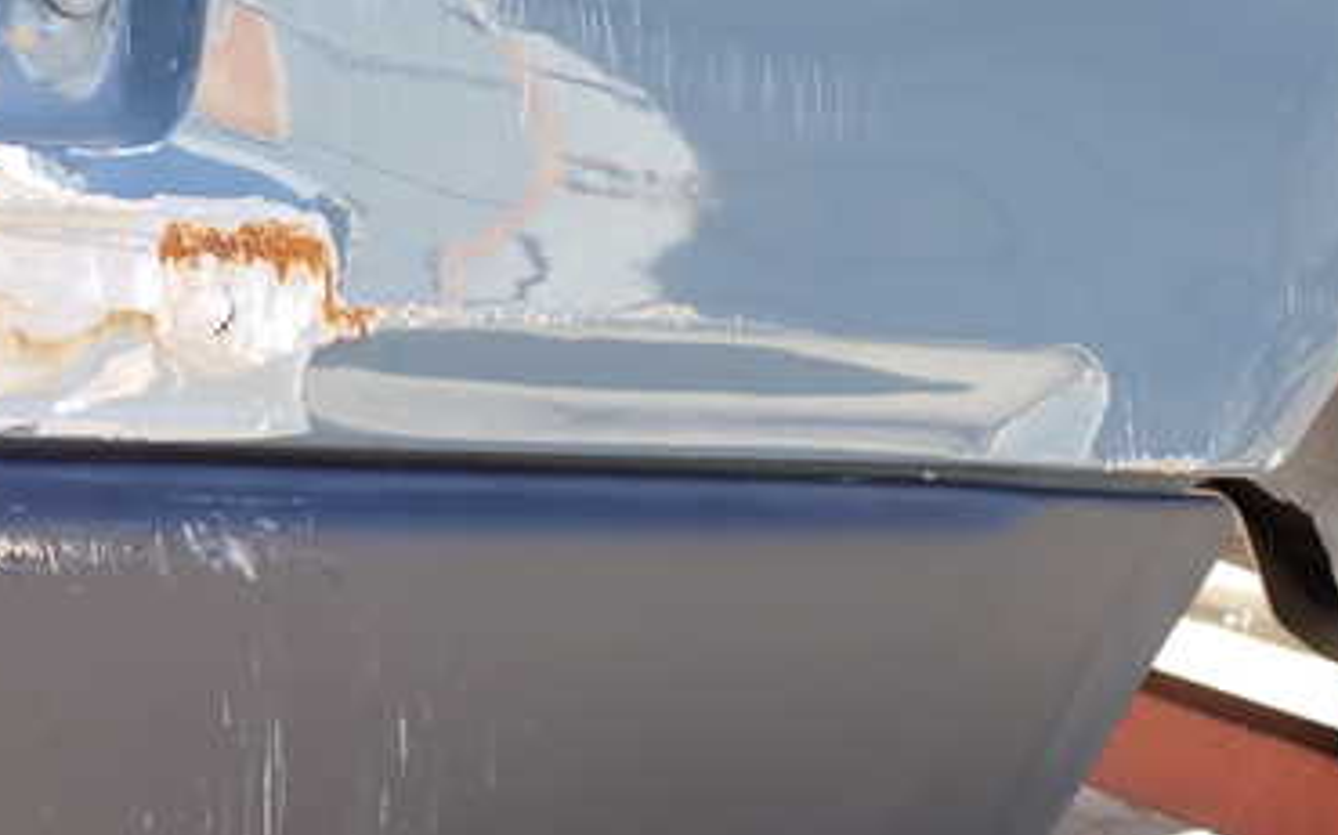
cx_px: 278
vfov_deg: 23.0
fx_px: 2005
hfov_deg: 35.8
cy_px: 723
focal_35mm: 55
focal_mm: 5.79
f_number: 3.2
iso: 100
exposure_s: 1/80
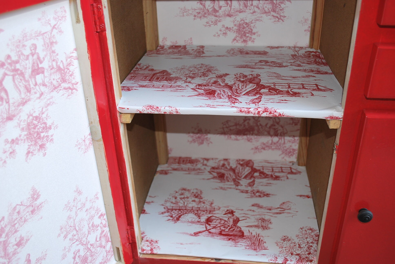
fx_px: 363
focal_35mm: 33
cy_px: 132
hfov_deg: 57.2
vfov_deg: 40.1
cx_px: 198
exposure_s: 1/60
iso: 200
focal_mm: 22
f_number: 4
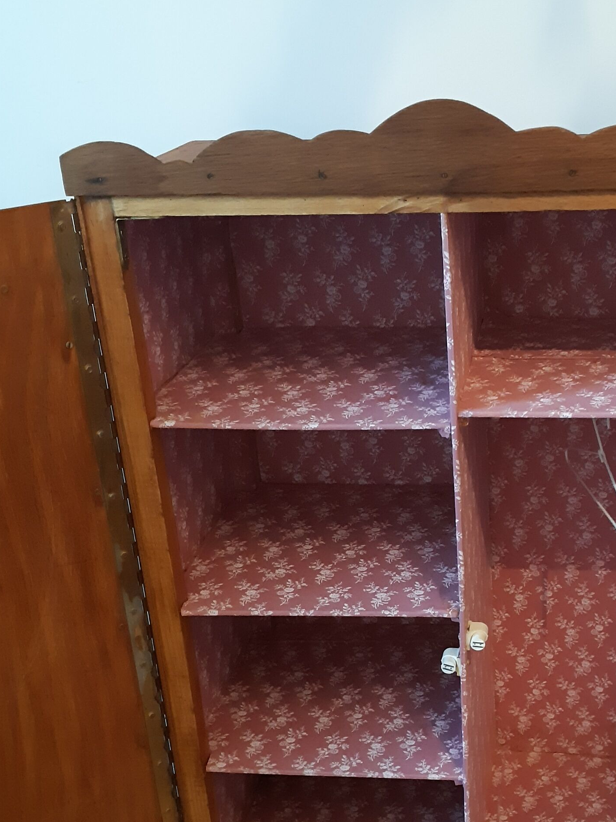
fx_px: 1068
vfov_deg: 41.7
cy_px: 520
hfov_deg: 31.7
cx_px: 454
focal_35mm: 45
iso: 500
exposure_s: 1/24
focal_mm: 3.93
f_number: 1.7
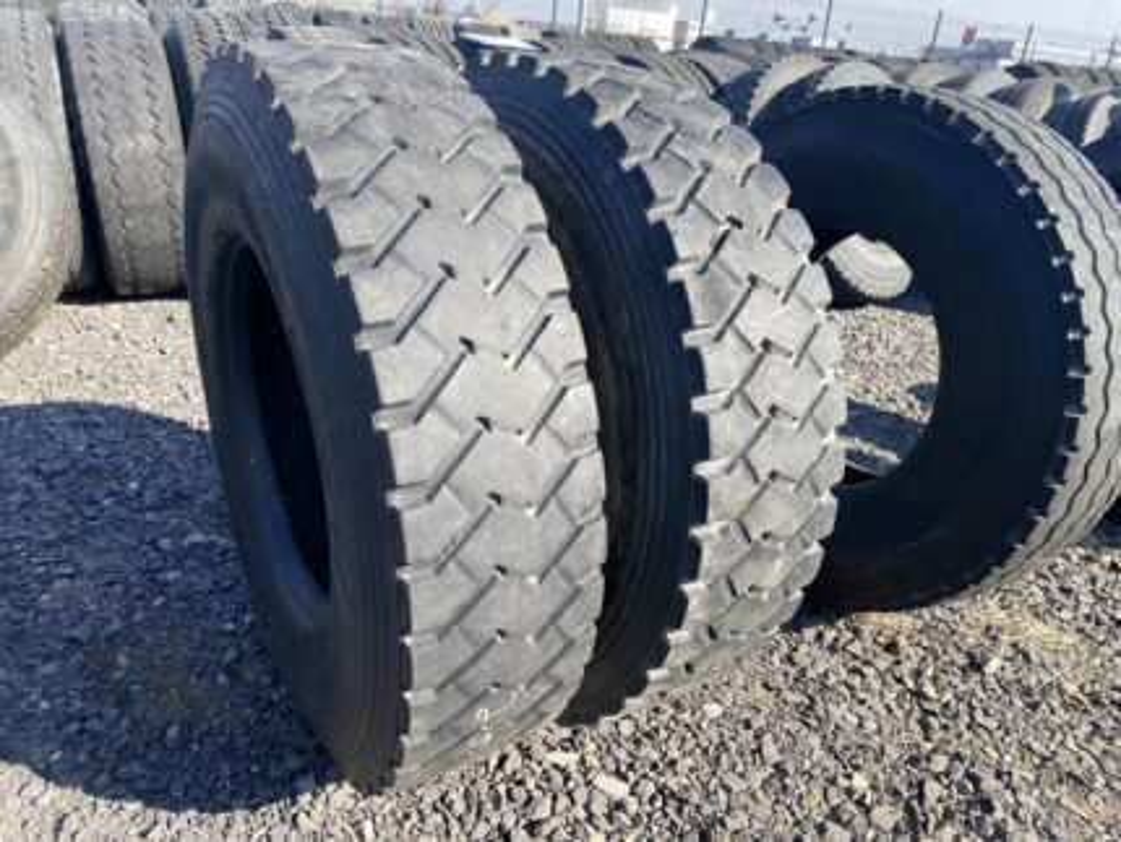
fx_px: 842
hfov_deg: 67.3
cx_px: 560
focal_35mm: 26
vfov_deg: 53.1
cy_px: 421
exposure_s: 1/772
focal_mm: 4.25
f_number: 1.8
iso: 32
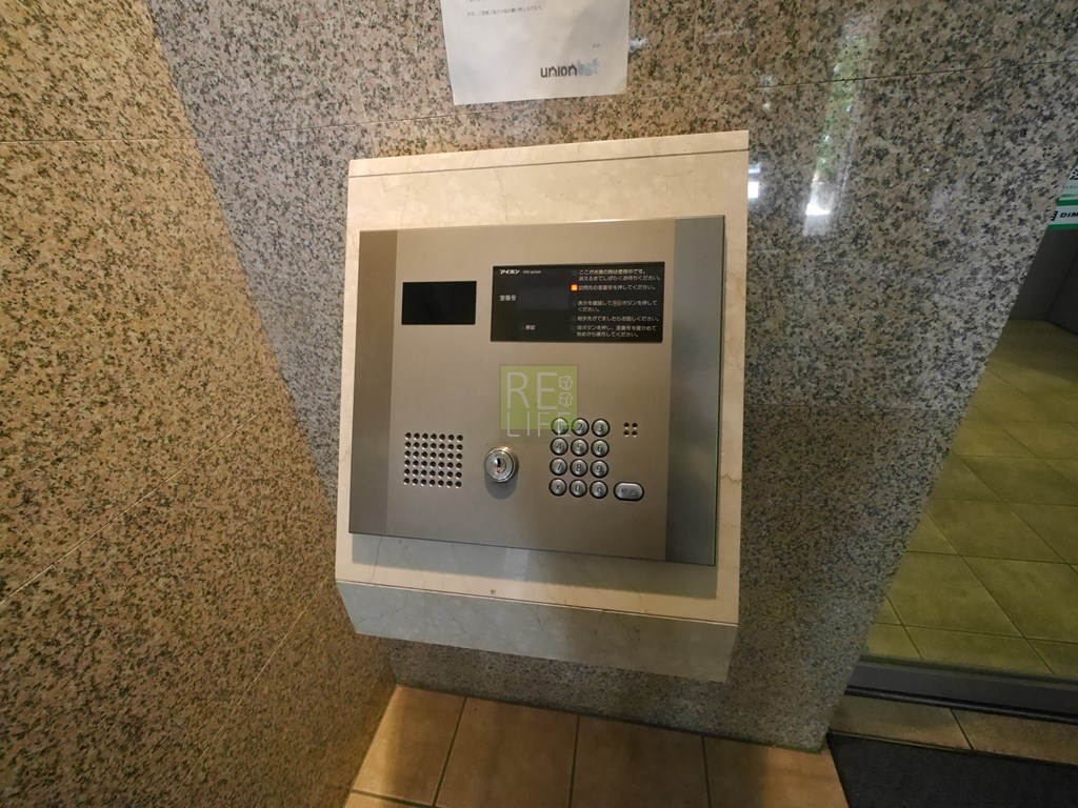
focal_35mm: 14
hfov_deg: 102.1
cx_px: 539
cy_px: 404
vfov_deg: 85.7
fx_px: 436
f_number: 4
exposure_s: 1/60
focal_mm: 7
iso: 3200
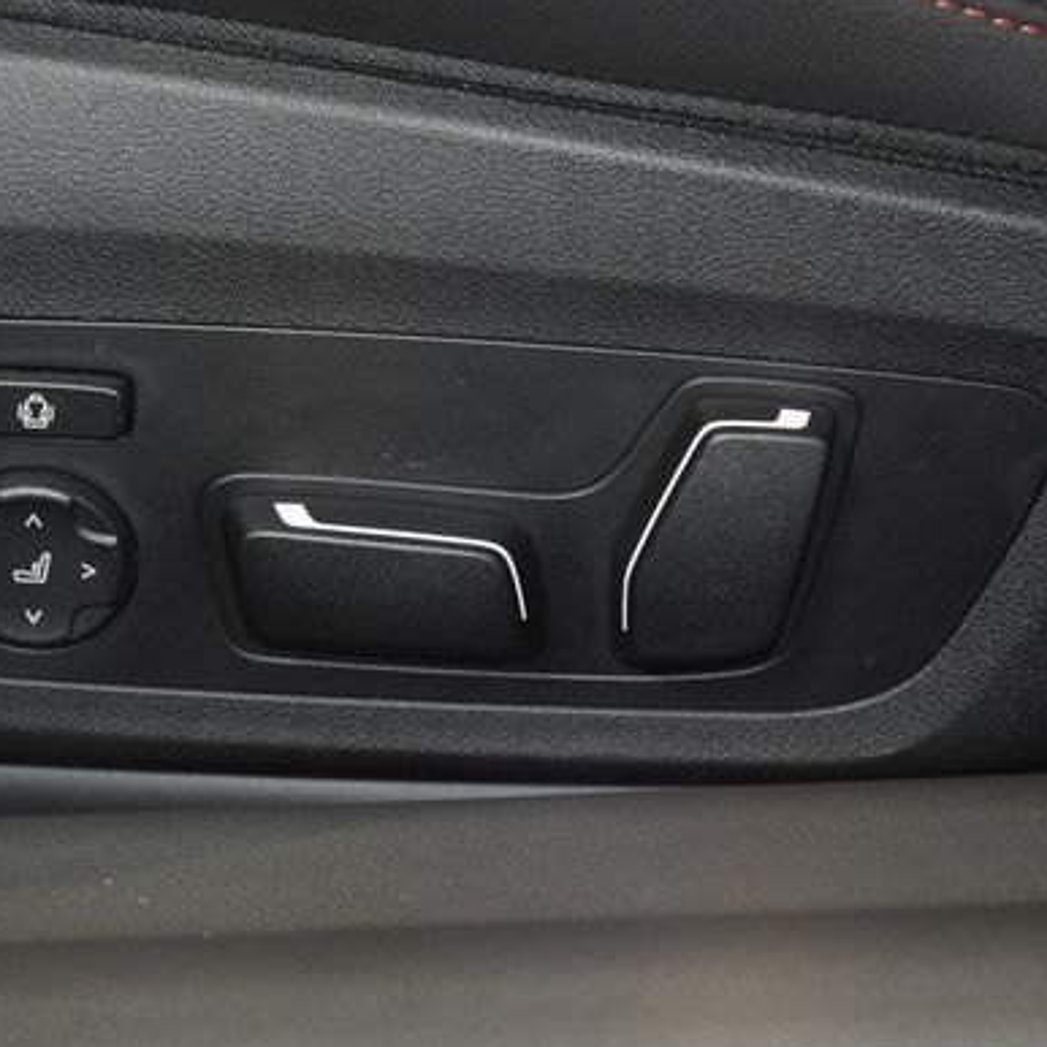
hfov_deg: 11.8
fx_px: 5064
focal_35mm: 148
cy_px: 490
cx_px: 377
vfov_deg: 11.8
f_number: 4.5
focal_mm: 70
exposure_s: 1/50
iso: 2500
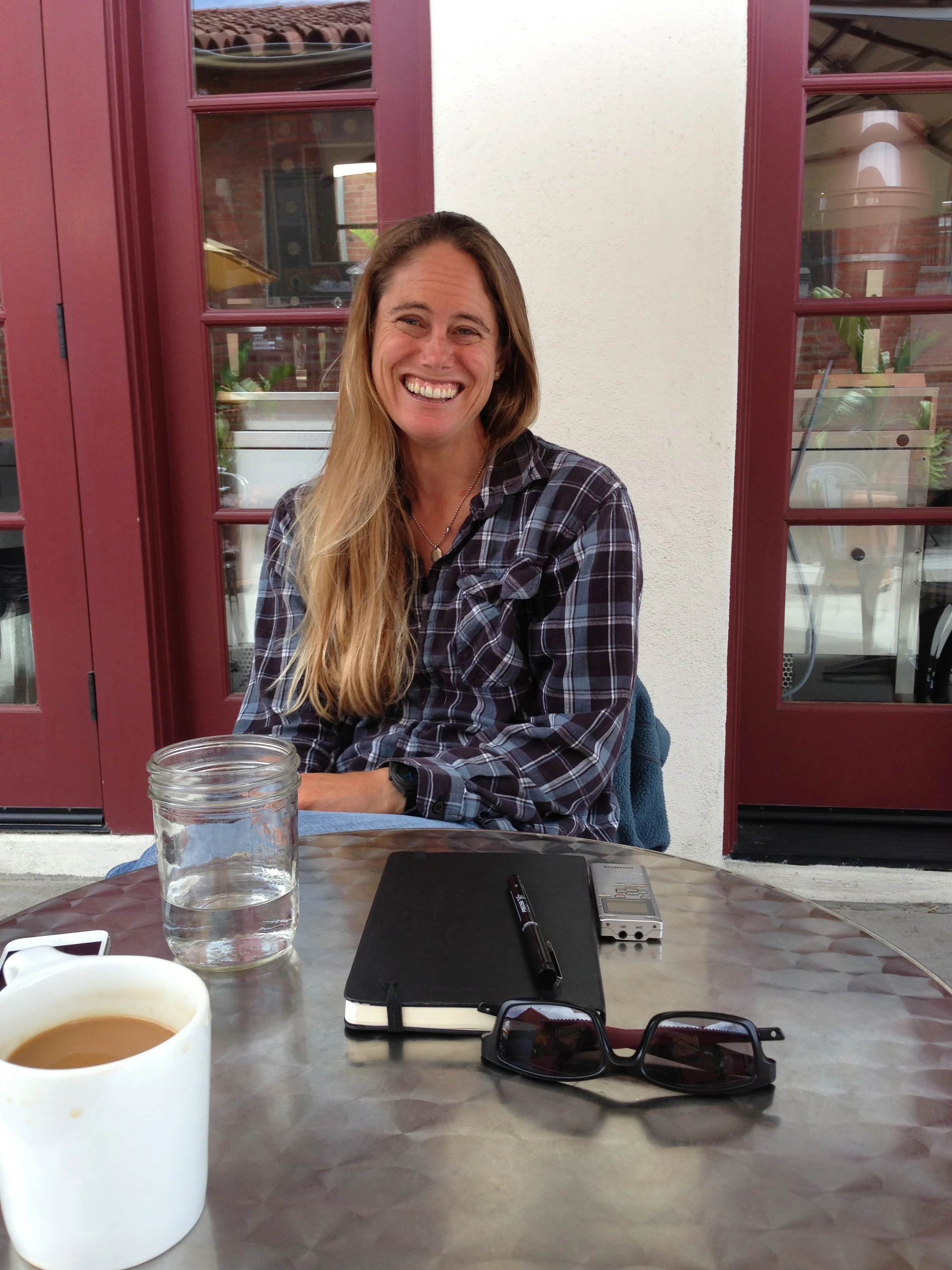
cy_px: 635
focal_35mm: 33
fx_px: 1210
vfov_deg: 55.4
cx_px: 476
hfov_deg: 42.9
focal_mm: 4.13
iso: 50
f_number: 2.4
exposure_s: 1/228
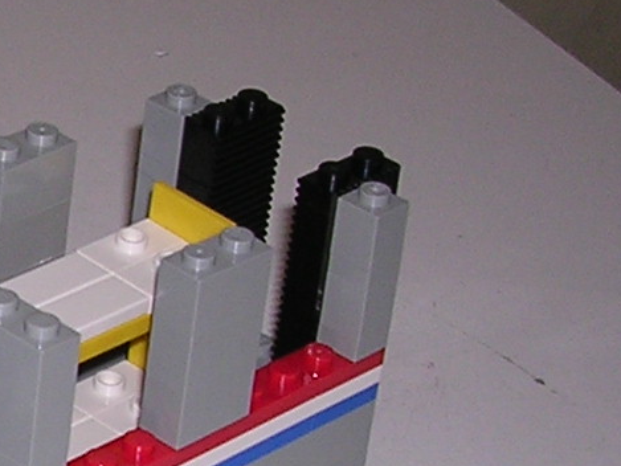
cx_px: -388
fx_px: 2979
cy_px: 396
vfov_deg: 8.9
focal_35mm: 166
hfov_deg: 11.3
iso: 100
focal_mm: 5.8
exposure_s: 1/60.1
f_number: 2.8
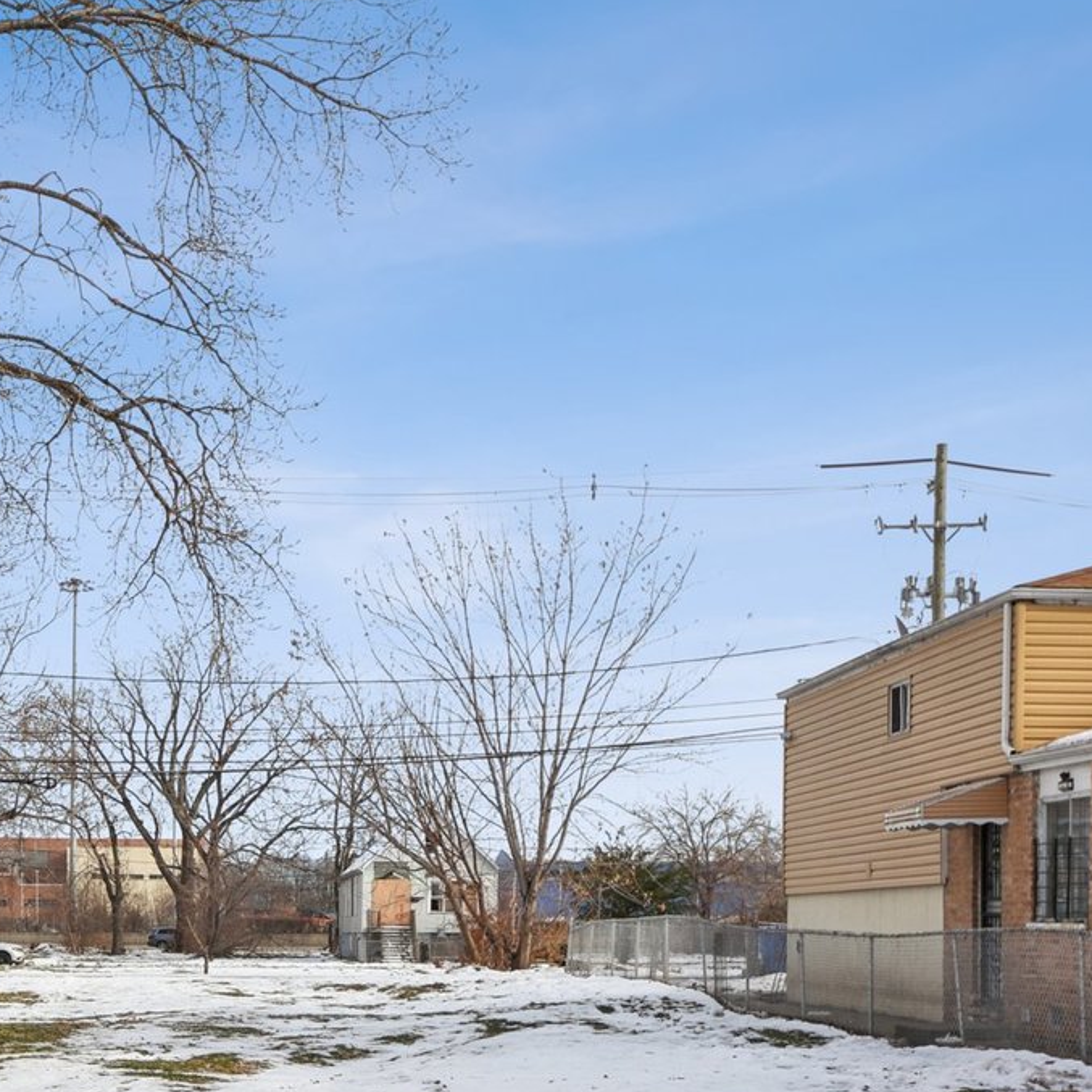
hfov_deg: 27.7
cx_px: 248
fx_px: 2177
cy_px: 639
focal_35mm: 61
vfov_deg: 28.1
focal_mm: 20
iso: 100
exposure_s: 1/200
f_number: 8
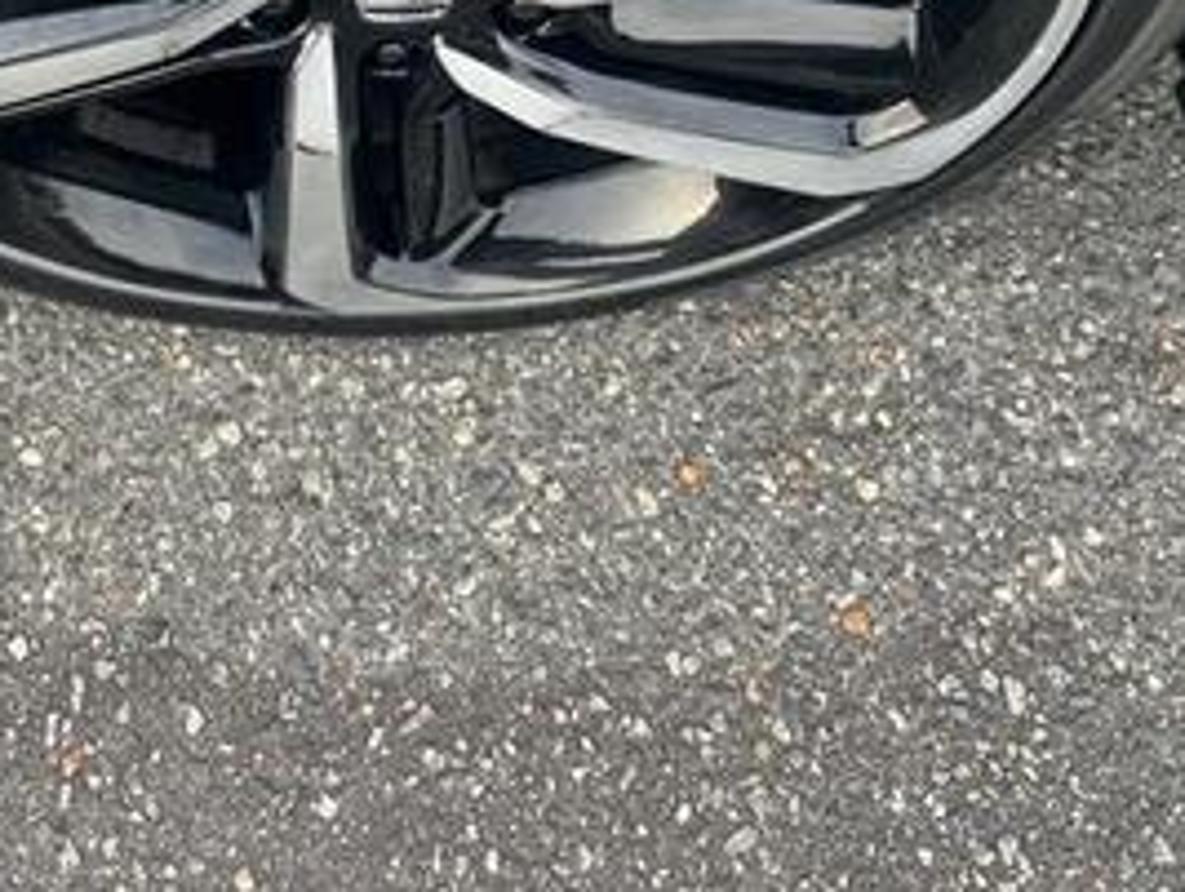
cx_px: 355
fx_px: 1680
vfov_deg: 28.5
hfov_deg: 38.2
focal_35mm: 49
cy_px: 71
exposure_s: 1/121
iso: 64
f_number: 1.5
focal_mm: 5.7
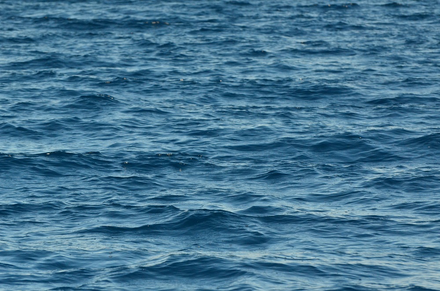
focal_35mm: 232
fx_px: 2835
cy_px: 146
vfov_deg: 5.9
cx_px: 220
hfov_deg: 8.9
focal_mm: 155
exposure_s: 1/6400
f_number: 6.3
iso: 2000
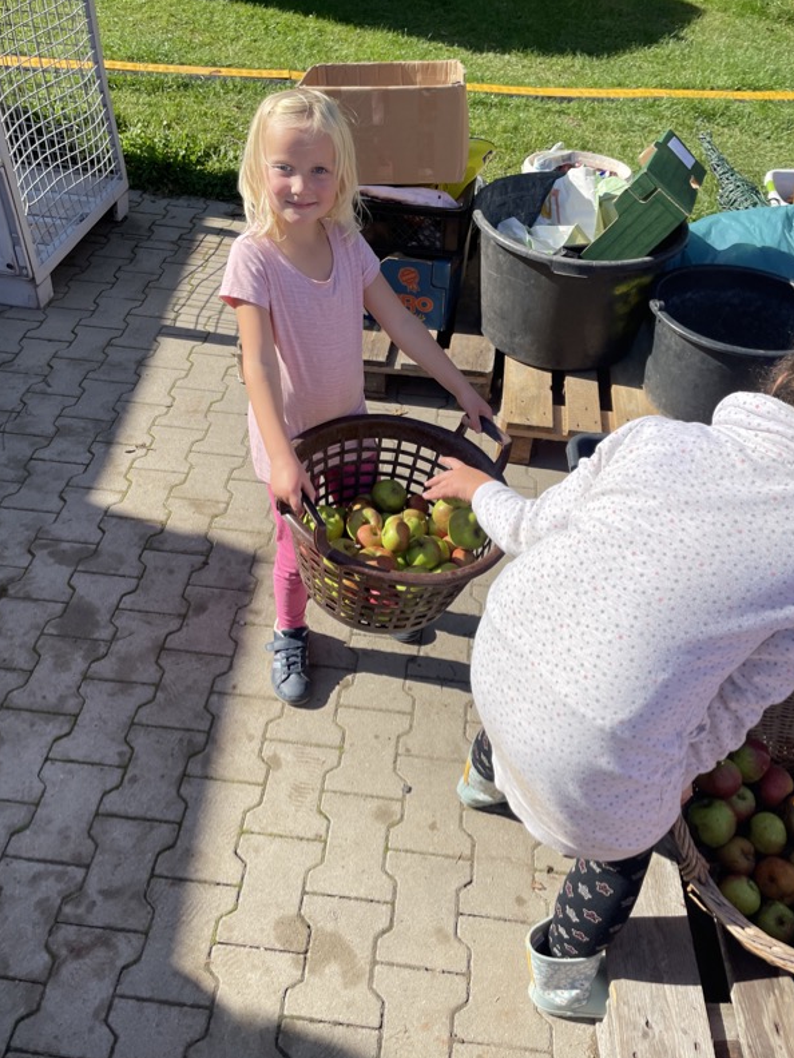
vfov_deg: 63.4
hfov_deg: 49.7
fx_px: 856
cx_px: 381
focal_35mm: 28
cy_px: 504
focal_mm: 4.2
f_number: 1.6
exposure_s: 1/1949
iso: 32
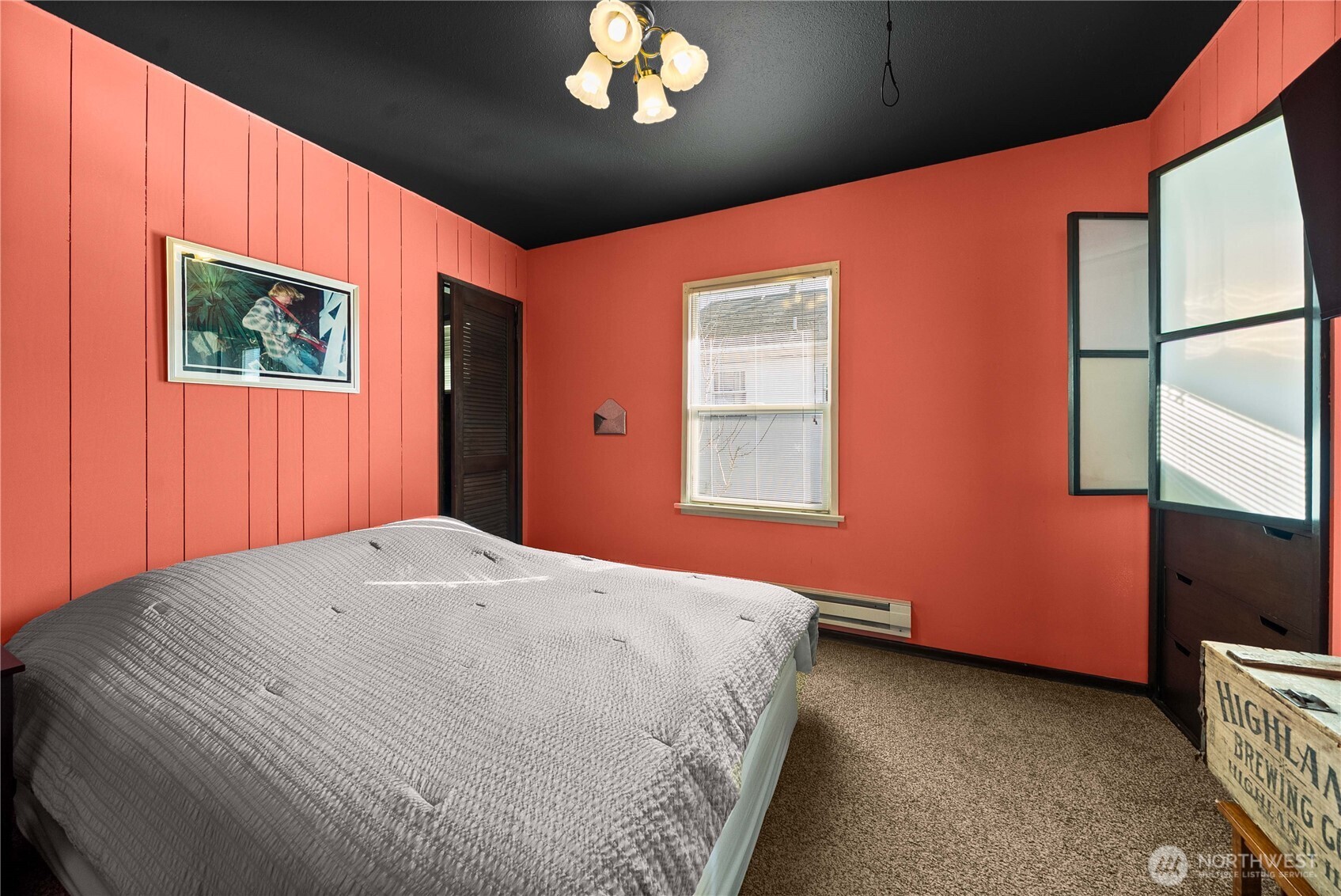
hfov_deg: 112.6
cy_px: 448
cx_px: 670
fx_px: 447
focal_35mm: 12
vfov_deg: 90.1
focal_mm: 12
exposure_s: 1/10
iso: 1000
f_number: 7.1
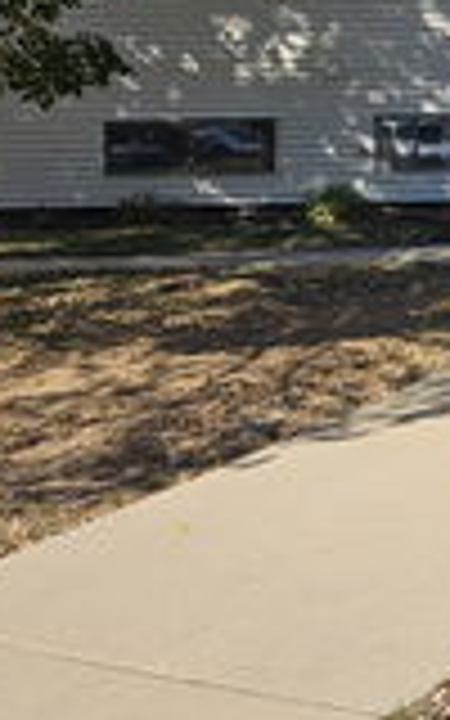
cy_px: 86
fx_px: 1531
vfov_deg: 25.7
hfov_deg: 15.5
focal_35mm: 78
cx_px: 657
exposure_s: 1/1681
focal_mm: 5.4
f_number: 1.8
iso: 25
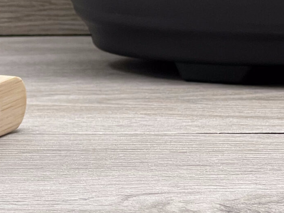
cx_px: -181
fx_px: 2313
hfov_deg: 6.9
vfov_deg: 5.2
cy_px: -81
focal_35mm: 282
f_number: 2.8
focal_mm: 9
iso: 100
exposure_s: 1/100
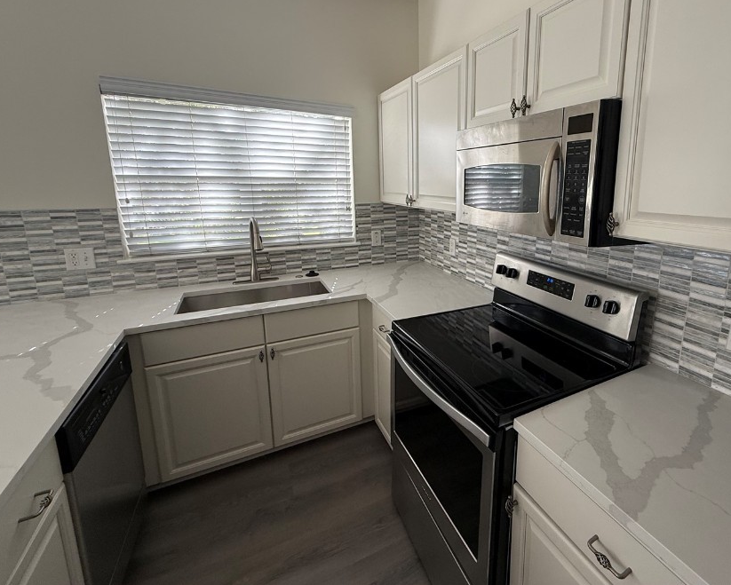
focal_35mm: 17
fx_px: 368
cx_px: 441
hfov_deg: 88.4
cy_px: 247
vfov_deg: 76.5
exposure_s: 1/99
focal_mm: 2.22
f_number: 2.2
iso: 125
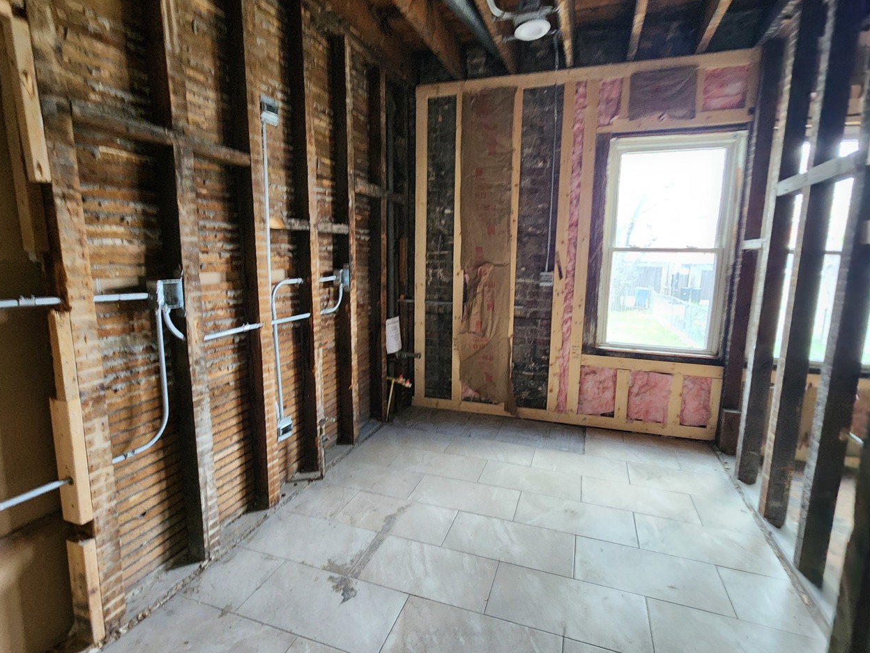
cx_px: 441
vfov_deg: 81.7
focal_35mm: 15
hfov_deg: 98.2
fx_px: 377
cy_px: 328
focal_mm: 2.2
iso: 320
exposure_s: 1/30
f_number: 2.2
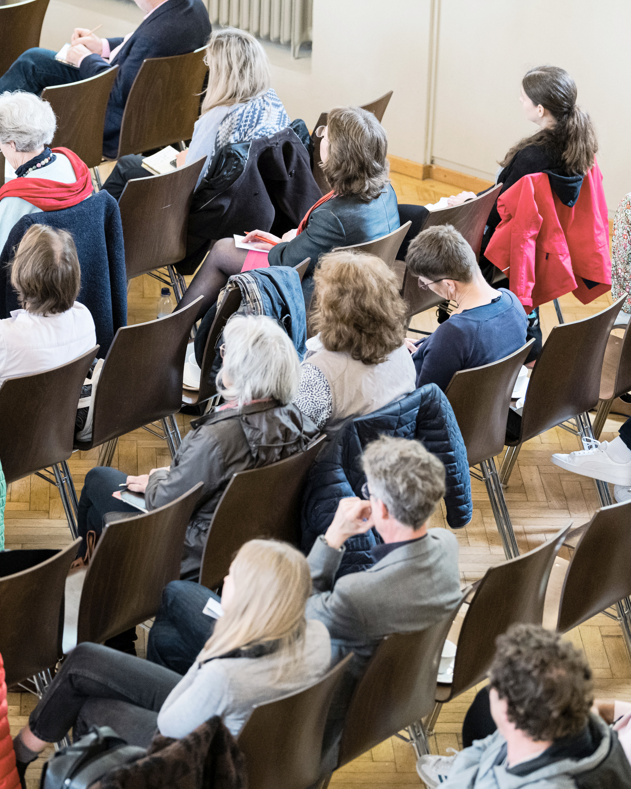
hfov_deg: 10.0
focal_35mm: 155
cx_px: 209
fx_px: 3618
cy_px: 395
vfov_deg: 12.4
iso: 1600
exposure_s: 1/125
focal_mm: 110
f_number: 2.8
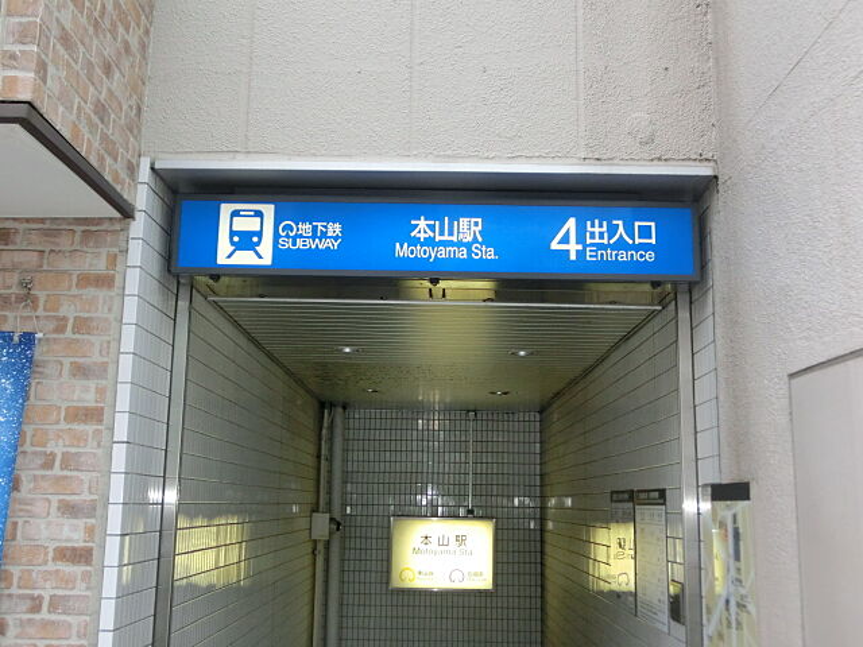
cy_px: 324
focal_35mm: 38
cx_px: 432
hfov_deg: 49.0
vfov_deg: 37.7
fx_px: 947
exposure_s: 1/100
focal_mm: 6.67
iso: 400
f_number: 3.9
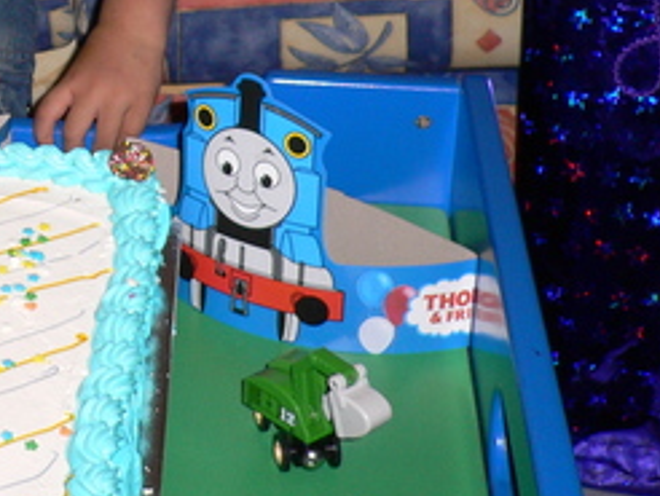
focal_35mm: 91
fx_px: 1737
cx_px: -140
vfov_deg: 15.8
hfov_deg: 20.1
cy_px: -46
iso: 100
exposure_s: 1/60
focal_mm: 5.8
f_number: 2.8
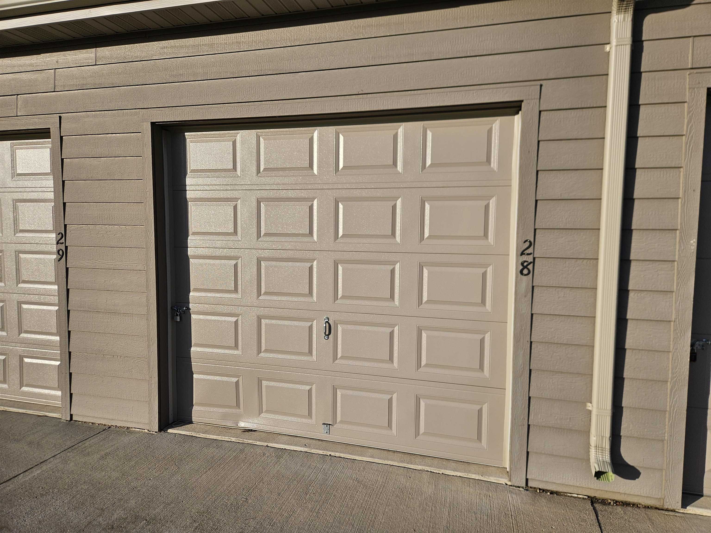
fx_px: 472
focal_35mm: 23
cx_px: 356
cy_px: 266
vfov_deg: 58.9
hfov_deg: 73.9
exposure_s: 1/2163
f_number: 1.8
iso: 25
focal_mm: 5.4
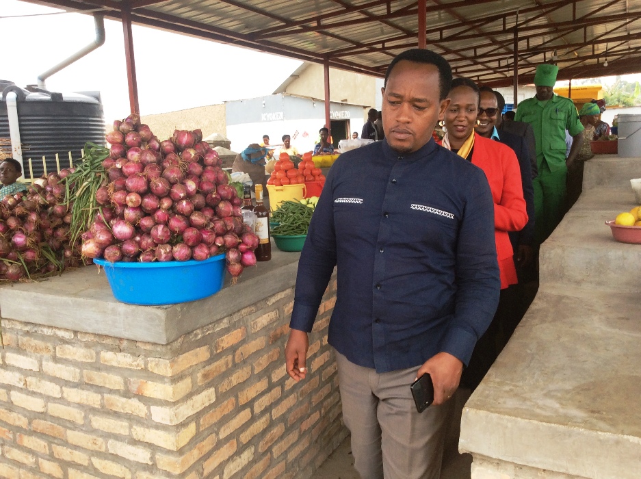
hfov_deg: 56.9
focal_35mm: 32
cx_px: 320
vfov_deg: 44.1
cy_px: 240
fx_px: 592
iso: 32
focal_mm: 3.3
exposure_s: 1/299
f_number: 2.4
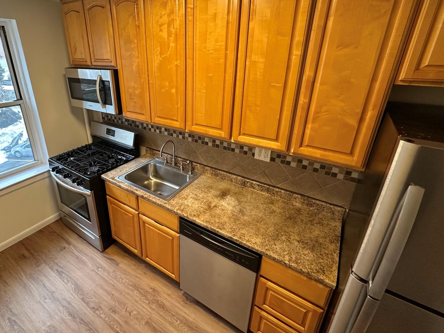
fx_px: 231
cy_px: 142
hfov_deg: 86.8
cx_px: 181
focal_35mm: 18
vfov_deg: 71.2
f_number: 2.2
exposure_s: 1/120
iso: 320
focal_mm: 2.22
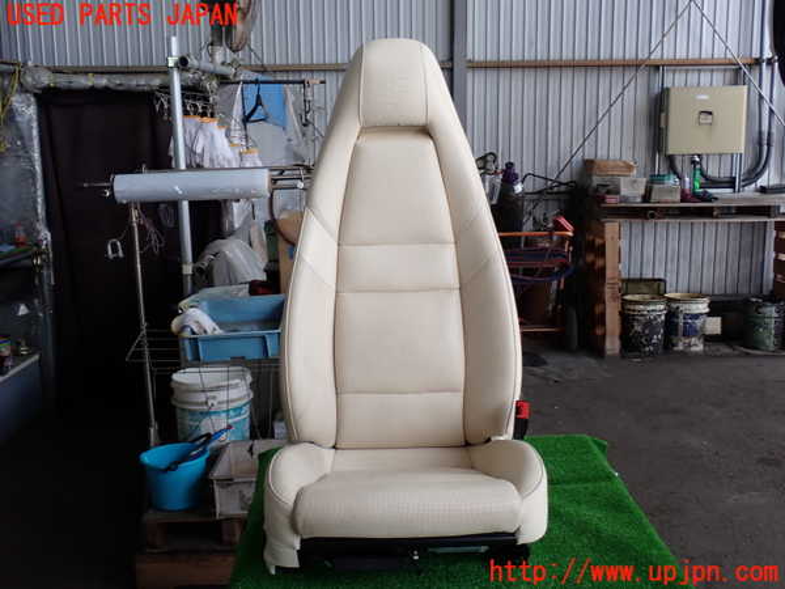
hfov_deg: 45.8
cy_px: 294
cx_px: 392
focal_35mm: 41
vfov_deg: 35.1
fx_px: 930
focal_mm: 7.31
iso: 100
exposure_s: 1/100
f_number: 4
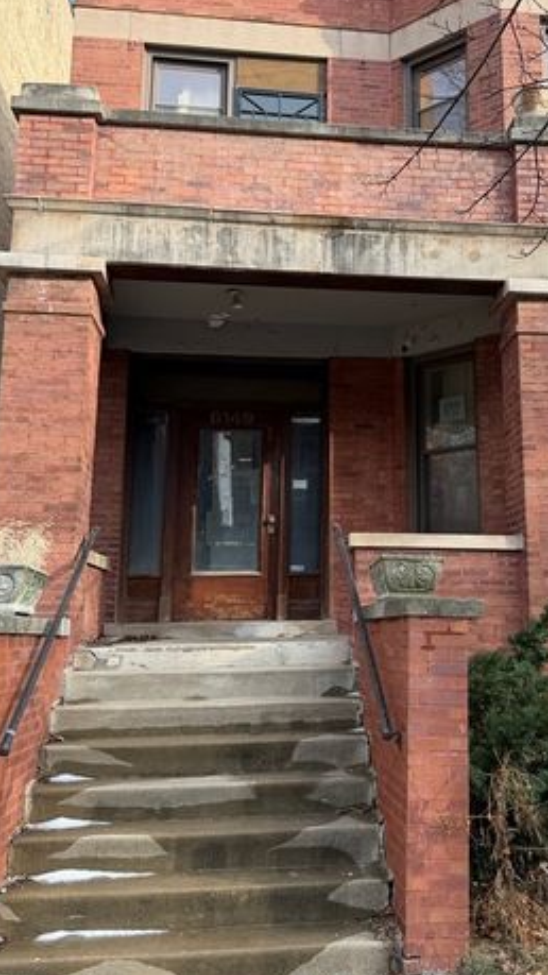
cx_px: 408
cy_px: 422
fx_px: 982
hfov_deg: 30.7
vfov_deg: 52.6
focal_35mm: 38
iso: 100
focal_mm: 6.76
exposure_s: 1/1174
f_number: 1.78
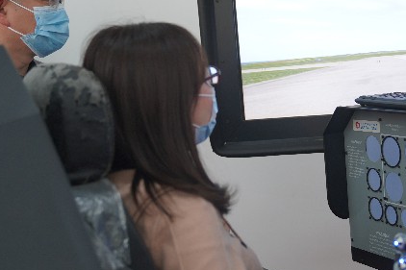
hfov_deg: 26.9
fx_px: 834
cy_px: 117
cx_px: 316
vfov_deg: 18.4
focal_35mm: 74
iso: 800
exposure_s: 1/125
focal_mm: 39
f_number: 2.8
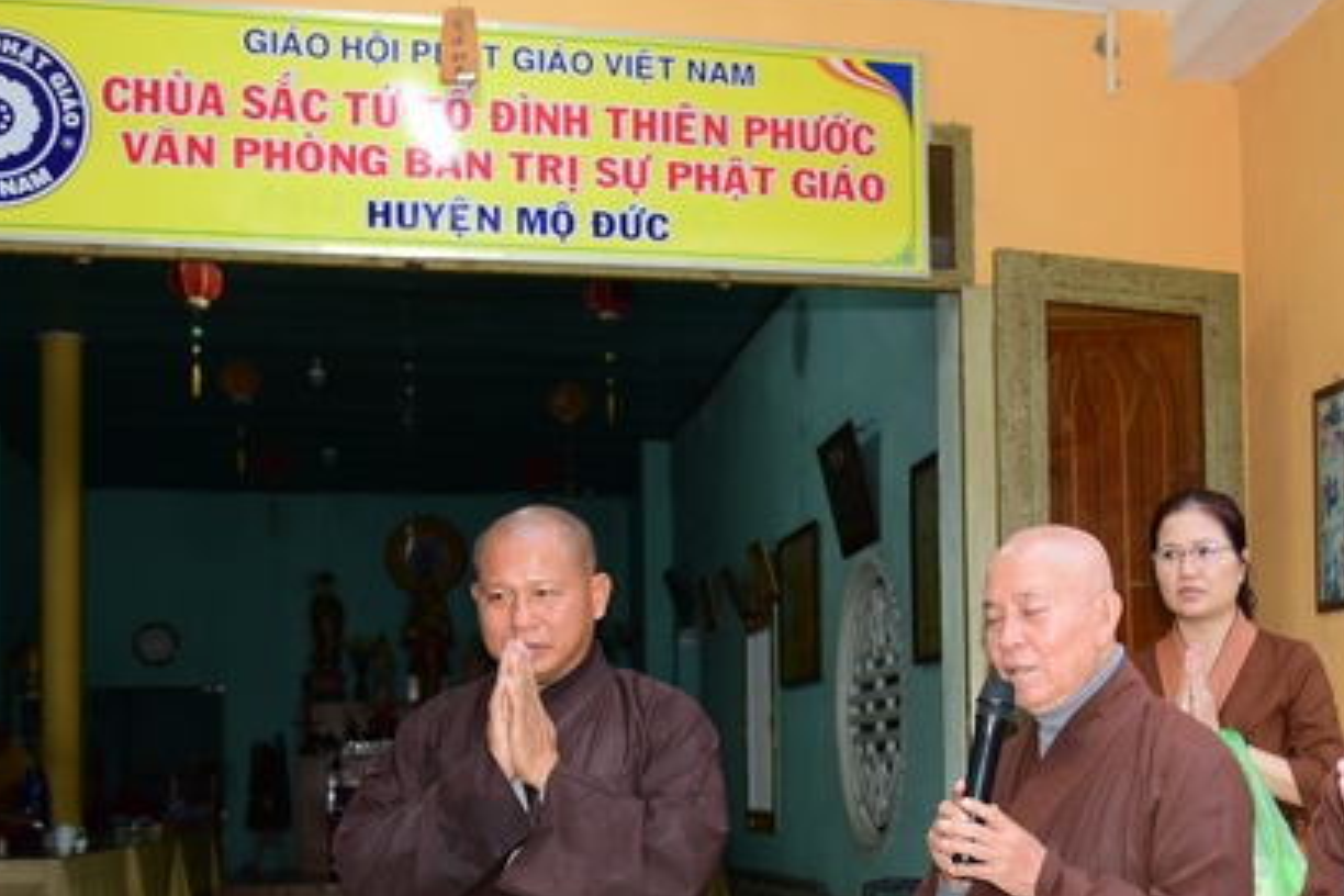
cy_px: 672
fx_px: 1904
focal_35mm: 51
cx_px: 912
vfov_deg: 26.2
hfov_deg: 38.4
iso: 800
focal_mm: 32
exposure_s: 1/60
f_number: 4.5
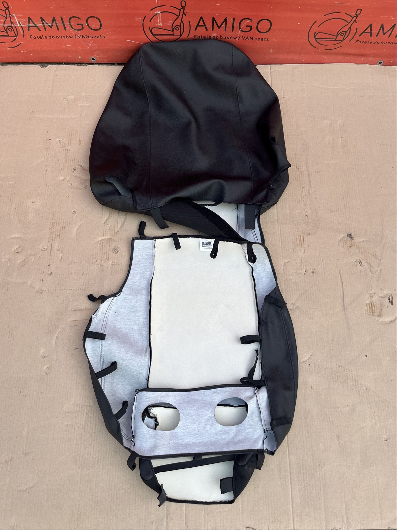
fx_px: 398
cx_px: 198
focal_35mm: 26
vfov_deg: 67.3
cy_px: 265
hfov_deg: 53.1
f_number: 1.6
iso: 50
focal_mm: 5.1
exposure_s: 1/493
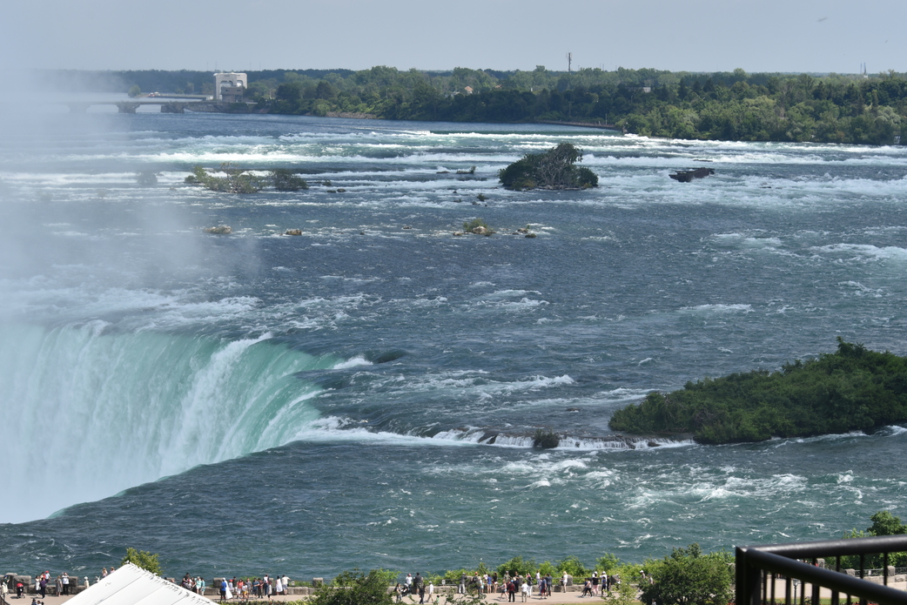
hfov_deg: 18.1
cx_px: 440
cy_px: 311
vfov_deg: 12.1
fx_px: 2847
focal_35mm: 113
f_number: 9
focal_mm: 92
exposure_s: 1/200
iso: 100
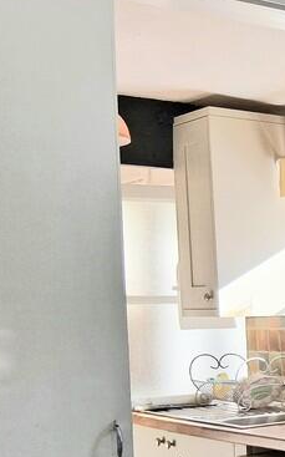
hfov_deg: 13.8
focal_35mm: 77
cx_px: 609
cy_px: 370
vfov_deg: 26.3
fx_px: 958
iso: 40
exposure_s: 1/120
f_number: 1.8
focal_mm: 3.98
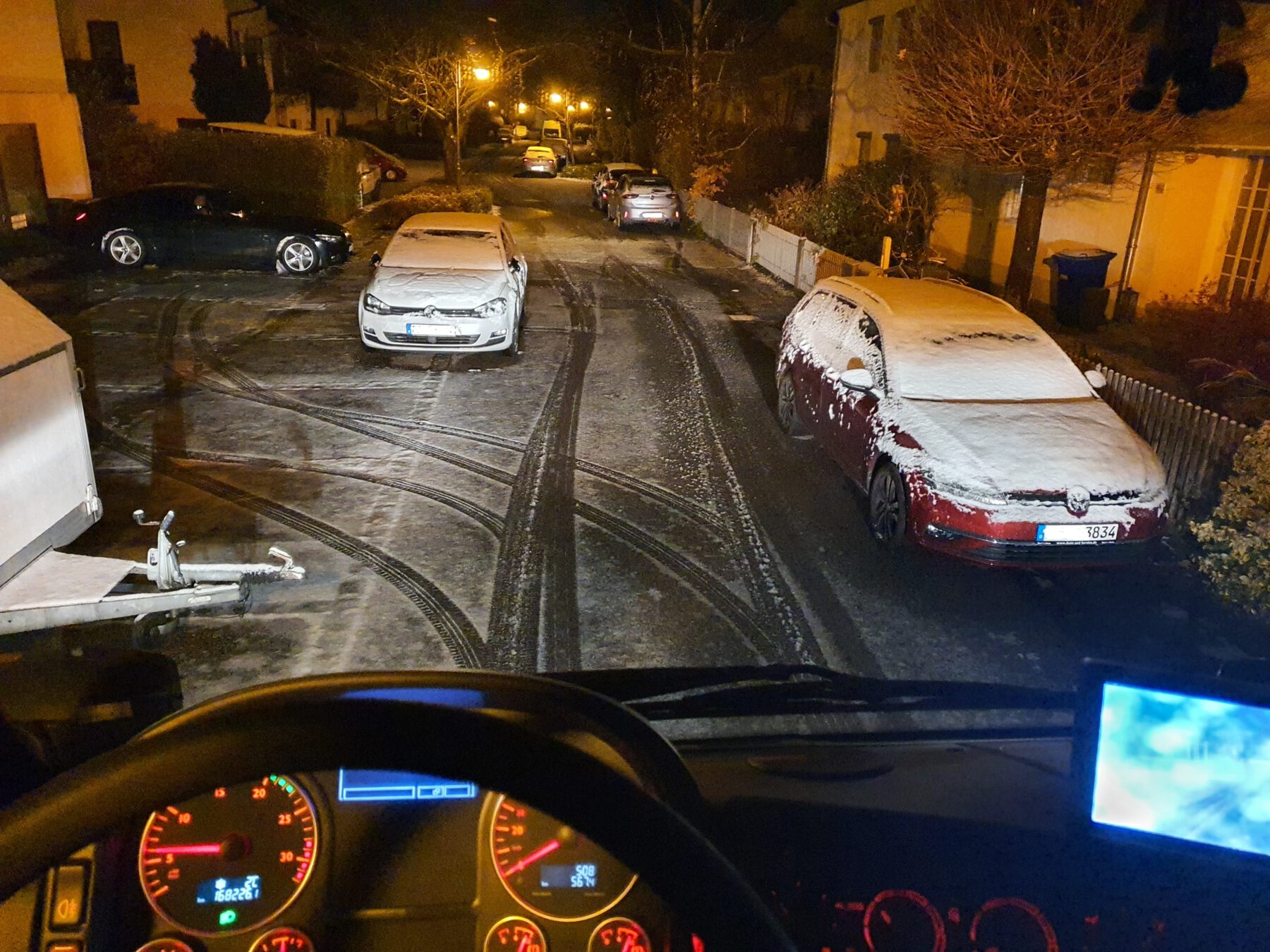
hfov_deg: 67.3
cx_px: 635
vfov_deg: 53.1
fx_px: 954
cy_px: 476
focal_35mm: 26
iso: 500
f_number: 1.5
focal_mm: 4.3
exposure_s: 1/11
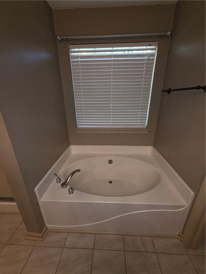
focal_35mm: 13
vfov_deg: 106.2
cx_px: 103
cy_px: 137
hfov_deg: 89.9
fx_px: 103
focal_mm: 2.2
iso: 100
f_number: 1.9
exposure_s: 1/60
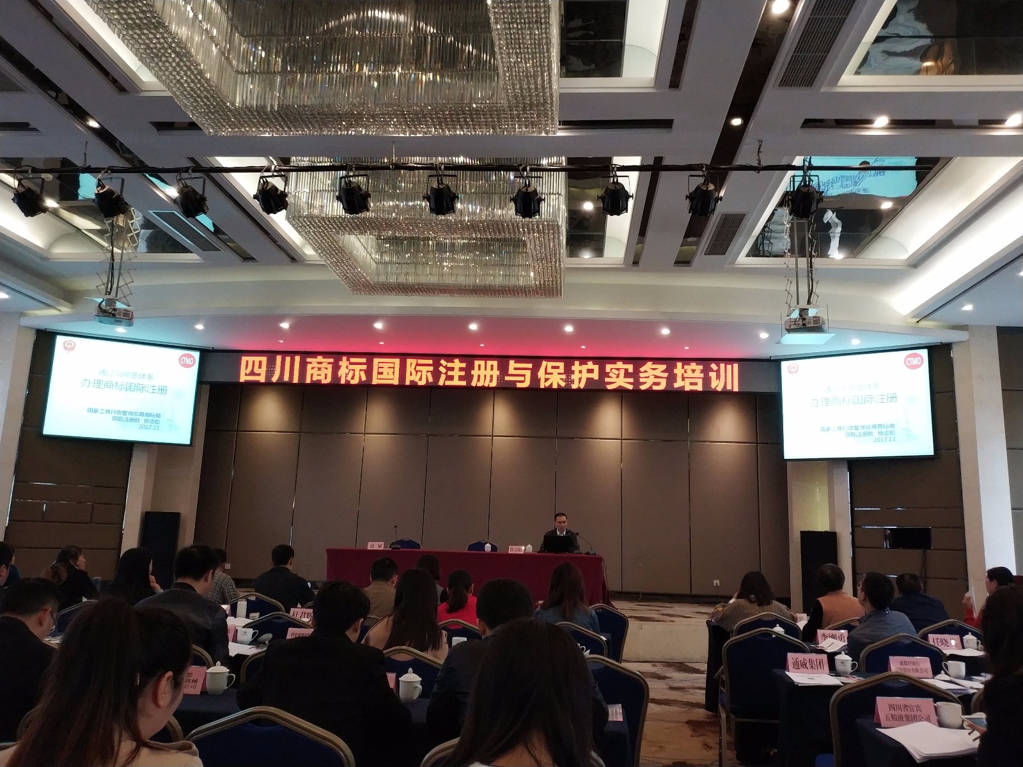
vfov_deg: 44.2
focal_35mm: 32
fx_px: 946
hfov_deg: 56.8
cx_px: 512
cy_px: 384
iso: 500
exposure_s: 1/50
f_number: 2
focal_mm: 4.5
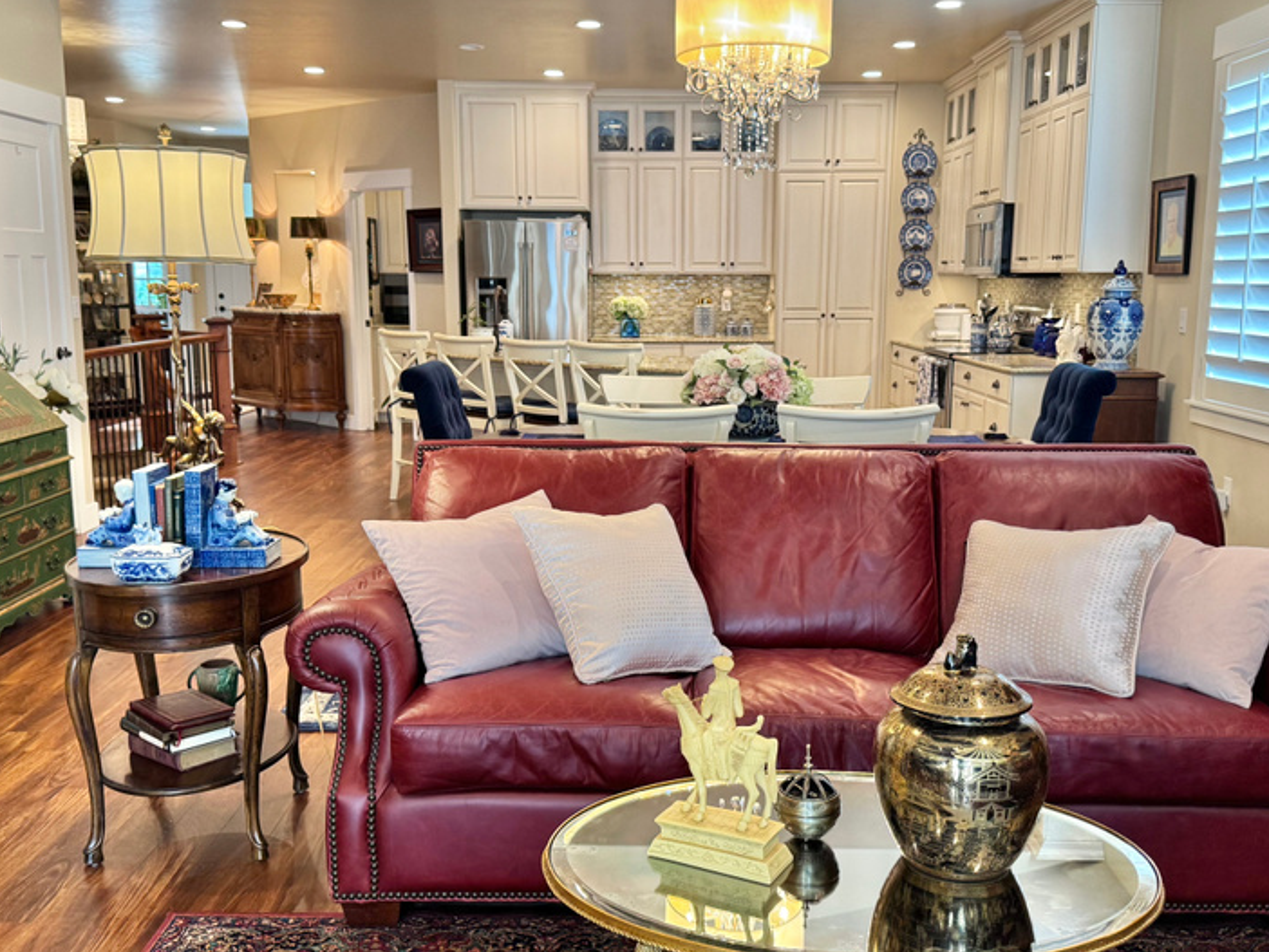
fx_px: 1284
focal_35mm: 35
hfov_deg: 52.6
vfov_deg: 40.7
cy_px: 513
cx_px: 669
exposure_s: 1/60
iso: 125
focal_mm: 6.76
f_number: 1.78
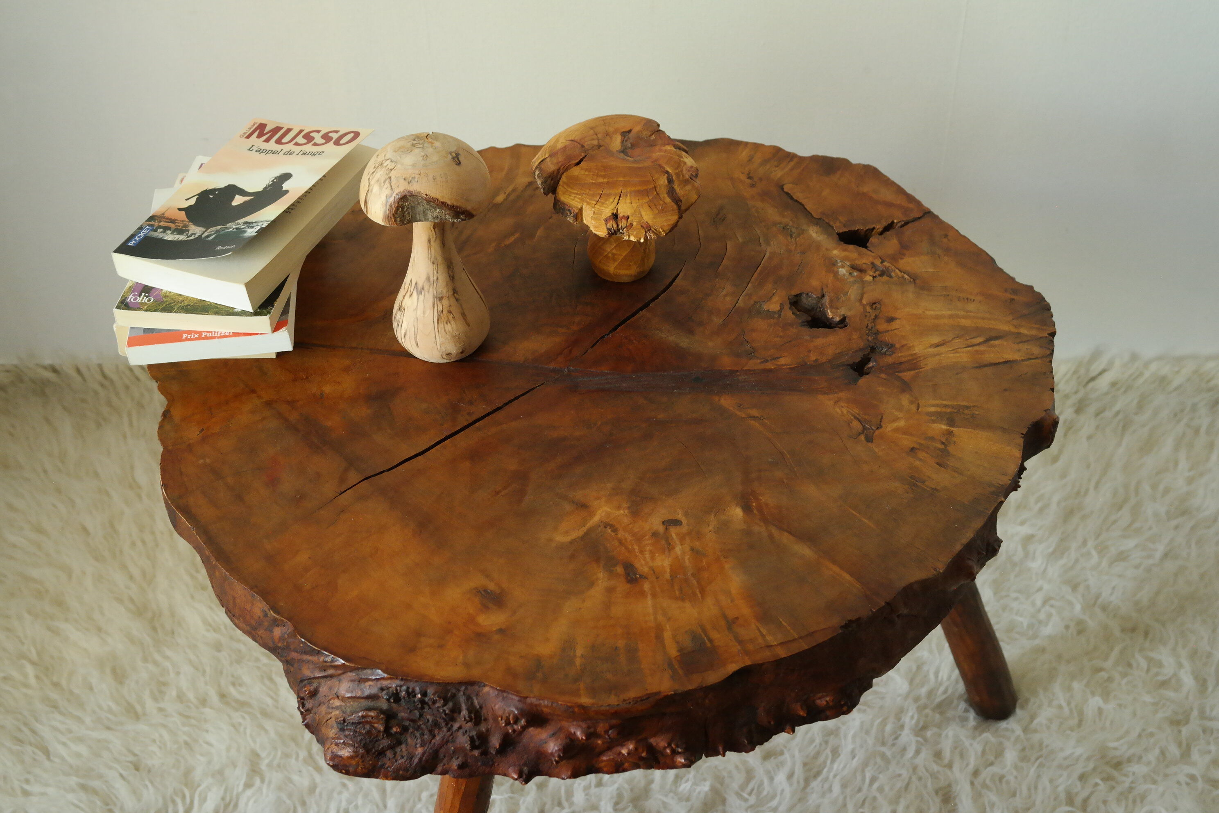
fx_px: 1456
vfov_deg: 31.2
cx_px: 610
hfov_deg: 45.4
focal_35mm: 43
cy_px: 406
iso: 1600
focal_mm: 28
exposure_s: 1/30
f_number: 5.6
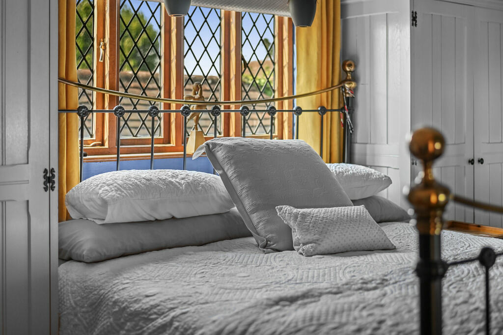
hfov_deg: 39.6
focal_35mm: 50
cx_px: 252
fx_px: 698
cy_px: 168
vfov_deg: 26.9
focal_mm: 50
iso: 400
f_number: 2.2
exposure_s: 1/125
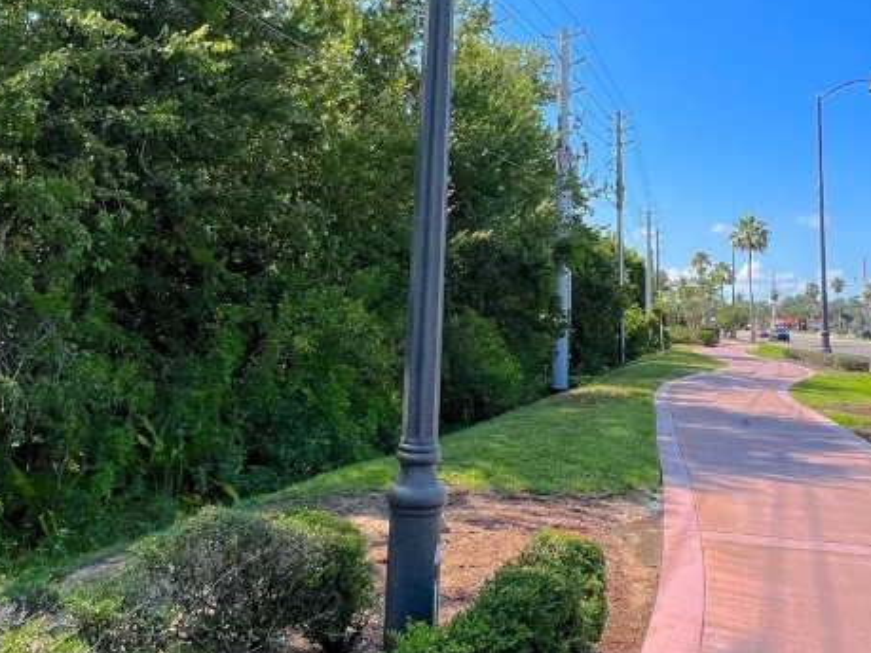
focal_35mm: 29
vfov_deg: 47.6
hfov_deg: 61.5
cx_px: 490
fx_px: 730
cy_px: 232
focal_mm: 1.57
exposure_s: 1/1468
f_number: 1.8
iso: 32
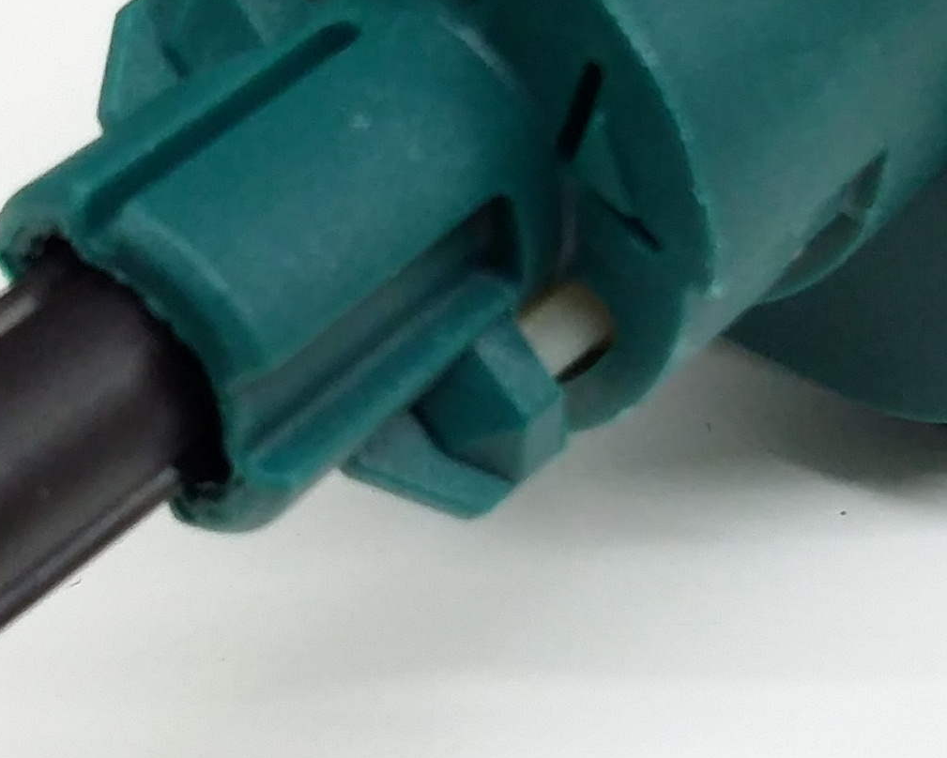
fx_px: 2832
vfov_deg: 15.2
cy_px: 326
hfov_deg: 19.0
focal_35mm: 101
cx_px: 422
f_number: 2.4
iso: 200
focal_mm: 3.4
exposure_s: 1/15
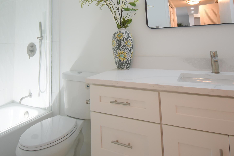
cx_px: 104
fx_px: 163
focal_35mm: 25
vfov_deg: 47.9
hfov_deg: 71.2
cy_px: 26
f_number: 4.5
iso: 450
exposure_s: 1/60
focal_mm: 10
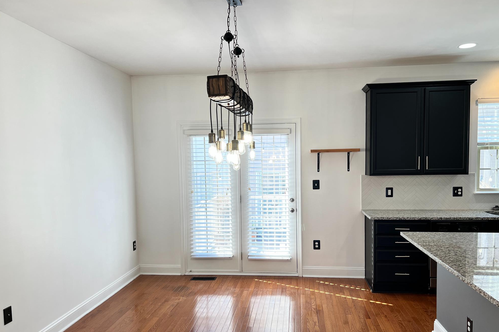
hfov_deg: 65.5
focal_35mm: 28
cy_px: 187
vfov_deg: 46.3
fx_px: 388
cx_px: 256
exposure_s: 1/125
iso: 40
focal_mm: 5.7
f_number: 1.5
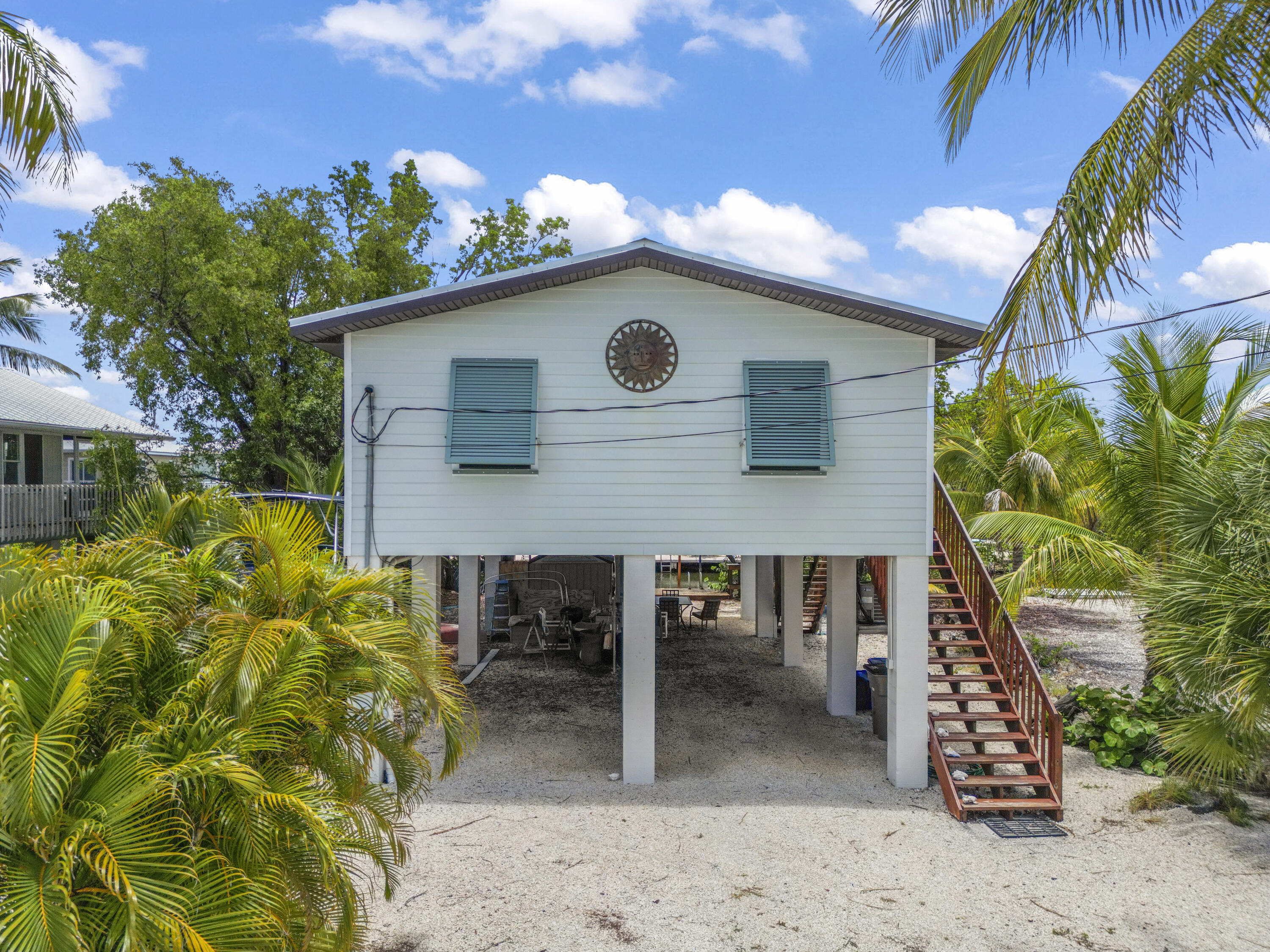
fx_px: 881
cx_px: 635
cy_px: 476
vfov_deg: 56.8
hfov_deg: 71.6
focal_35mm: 24
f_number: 1.7
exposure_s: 1/2500
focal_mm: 6.72
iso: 120
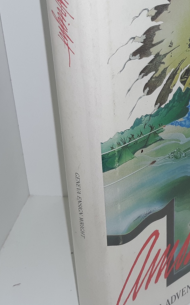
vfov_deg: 31.8
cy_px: 114
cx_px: 178
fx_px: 530
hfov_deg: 19.9
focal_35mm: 64
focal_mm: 3.7
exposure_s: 1/156
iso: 40
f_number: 1.7
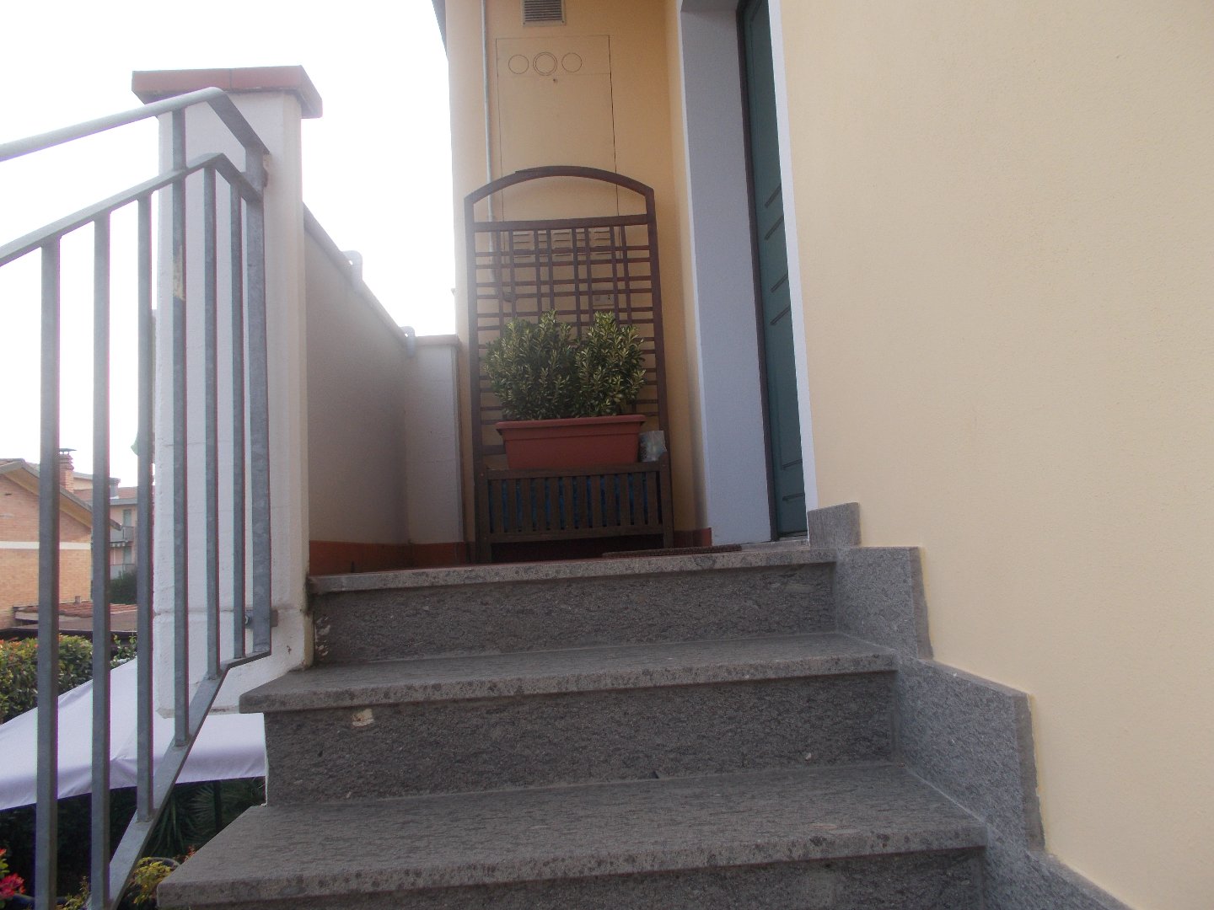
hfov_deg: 67.3
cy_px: 455
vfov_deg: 53.1
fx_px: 912
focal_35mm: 26
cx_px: 607
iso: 80
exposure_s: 1/160
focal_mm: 4.6
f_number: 3.2
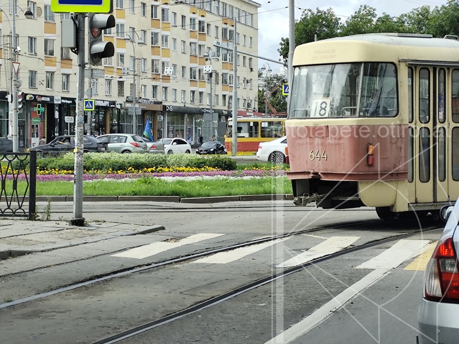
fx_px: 1233
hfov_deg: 21.1
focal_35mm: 93
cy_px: 172
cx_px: 230
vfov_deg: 15.9
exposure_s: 1/528
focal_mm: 6.19
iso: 50
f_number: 1.65
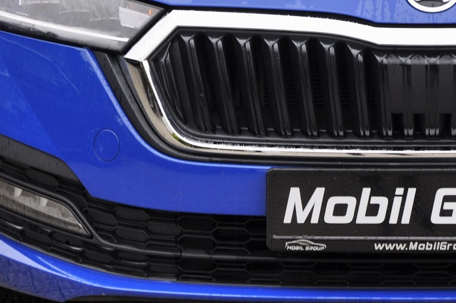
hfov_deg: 10.2
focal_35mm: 200
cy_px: -33
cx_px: 435
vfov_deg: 6.8
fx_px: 2530
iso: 250
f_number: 7.1
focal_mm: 48
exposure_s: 1/50
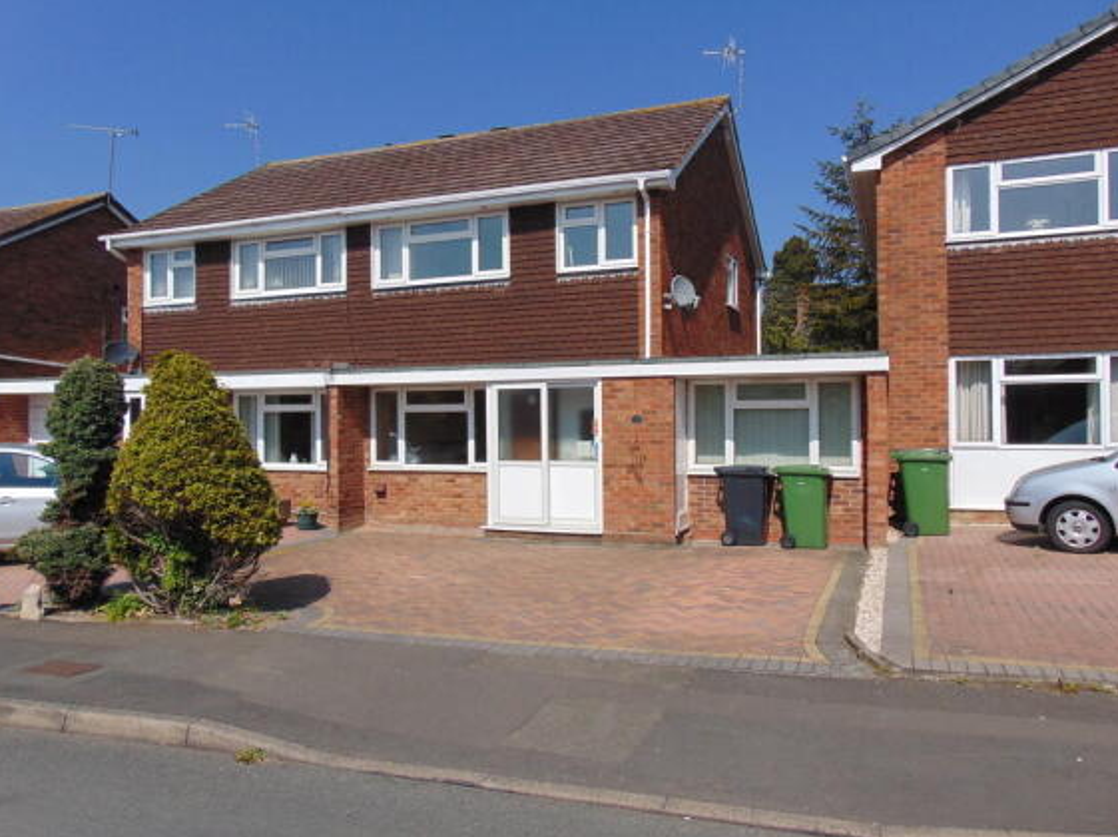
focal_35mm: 26
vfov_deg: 53.0
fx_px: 839
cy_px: 416
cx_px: 561
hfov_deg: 67.3
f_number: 7.7
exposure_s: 1/400
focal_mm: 4.5
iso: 80
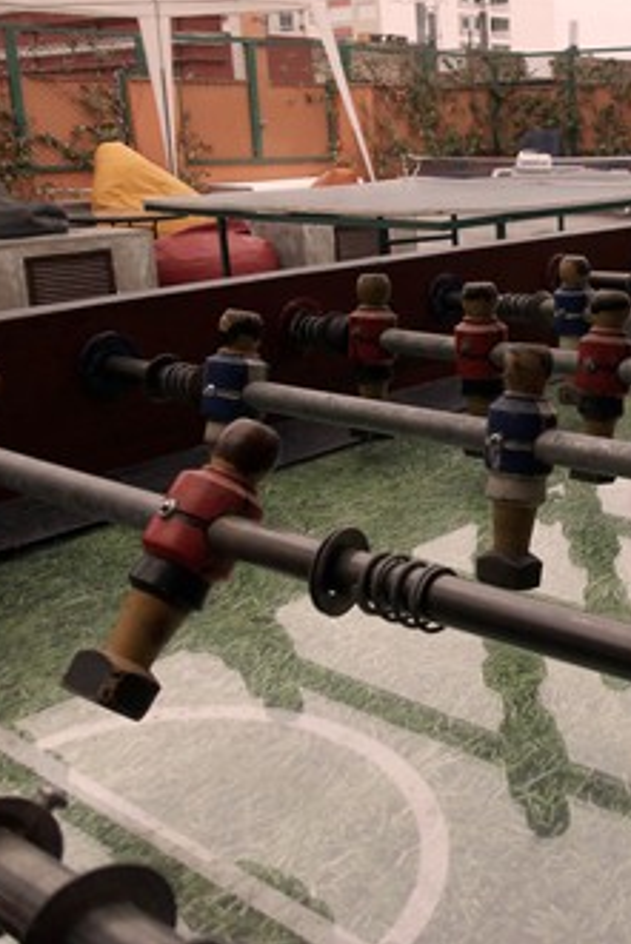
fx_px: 1129
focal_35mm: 43
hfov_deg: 29.2
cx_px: 634
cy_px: 448
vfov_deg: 45.4
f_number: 3.4
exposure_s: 1/320
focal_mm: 5.2
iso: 80
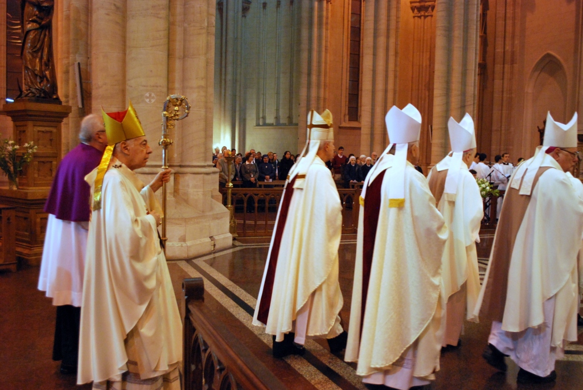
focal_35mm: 36
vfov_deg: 37.0
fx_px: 584
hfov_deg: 53.1
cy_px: 195
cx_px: 292
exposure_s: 1/30
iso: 1250
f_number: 4.2
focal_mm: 24
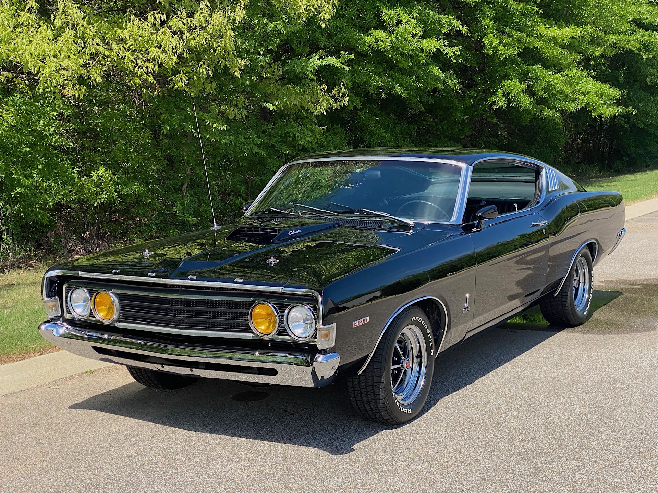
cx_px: 329
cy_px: 246
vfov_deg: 28.0
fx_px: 988
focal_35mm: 52
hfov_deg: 36.8
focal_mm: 6
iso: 20
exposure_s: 1/1043
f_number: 2
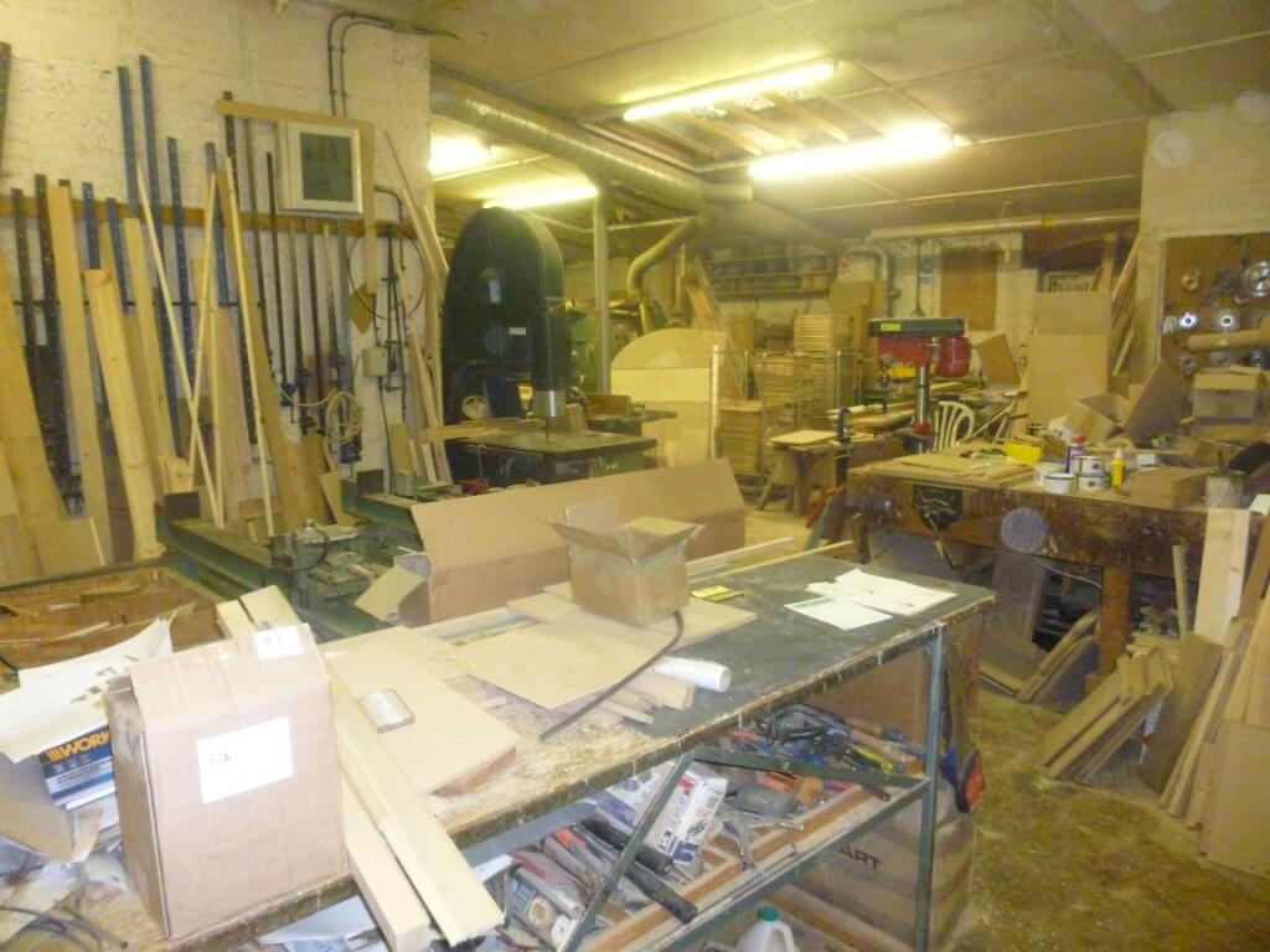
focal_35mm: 25
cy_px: 476
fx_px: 917
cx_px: 635
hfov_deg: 69.4
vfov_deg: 54.9
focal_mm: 4.5
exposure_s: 1/60
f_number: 3.1
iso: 800
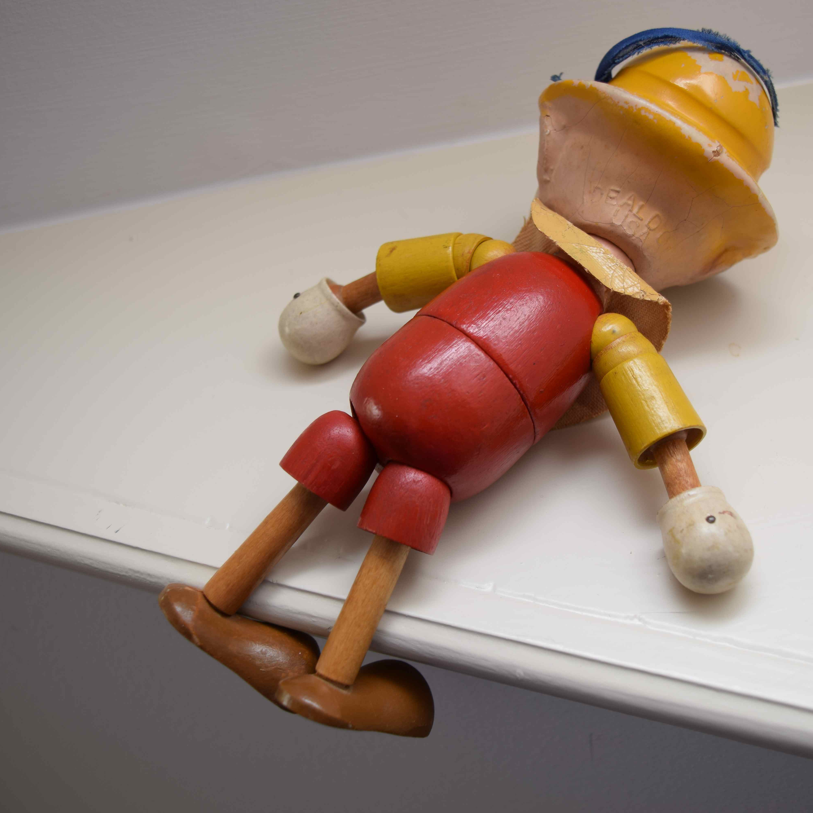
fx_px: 1222
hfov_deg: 36.6
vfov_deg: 36.8
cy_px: 406
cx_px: 495
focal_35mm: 46
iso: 100
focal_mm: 24
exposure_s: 1/60
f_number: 4
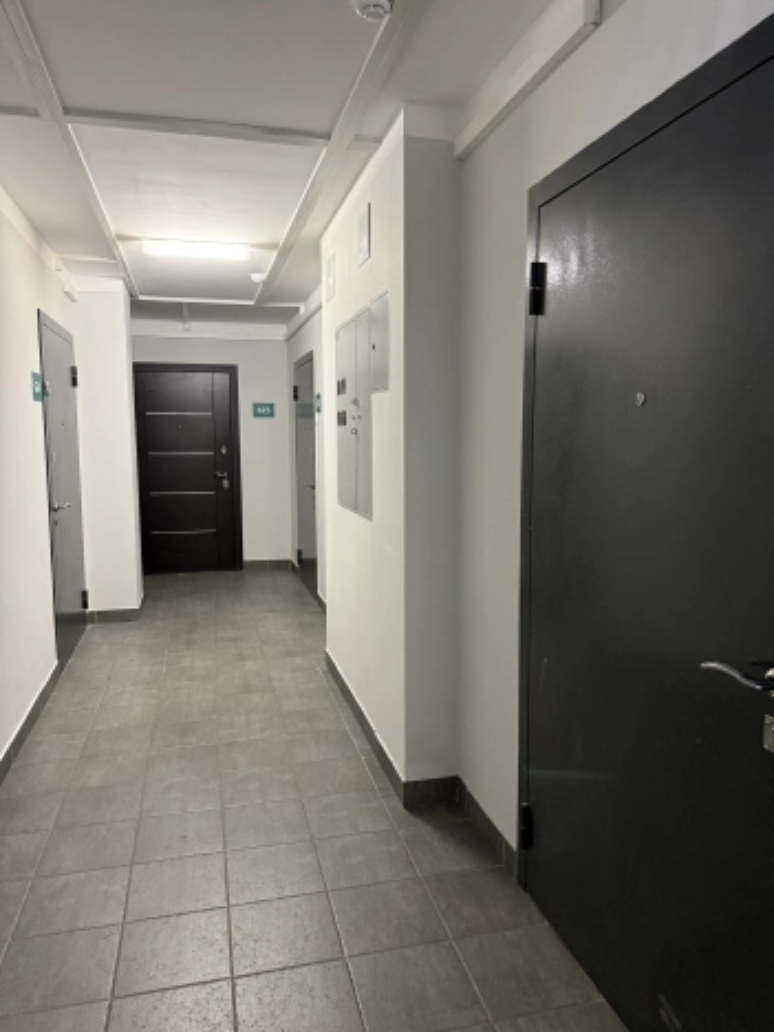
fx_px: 716
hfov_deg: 56.8
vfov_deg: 71.6
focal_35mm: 24
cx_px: 387
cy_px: 516
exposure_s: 1/50
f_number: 1.78
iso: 800
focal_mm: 6.76
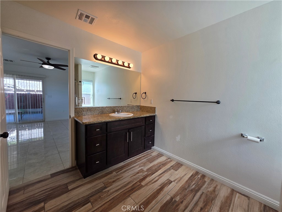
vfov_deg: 89.9
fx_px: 106
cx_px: 141
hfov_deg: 106.2
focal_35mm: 13
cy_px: 106
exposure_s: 1/120
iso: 40
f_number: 1.9
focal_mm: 2.2
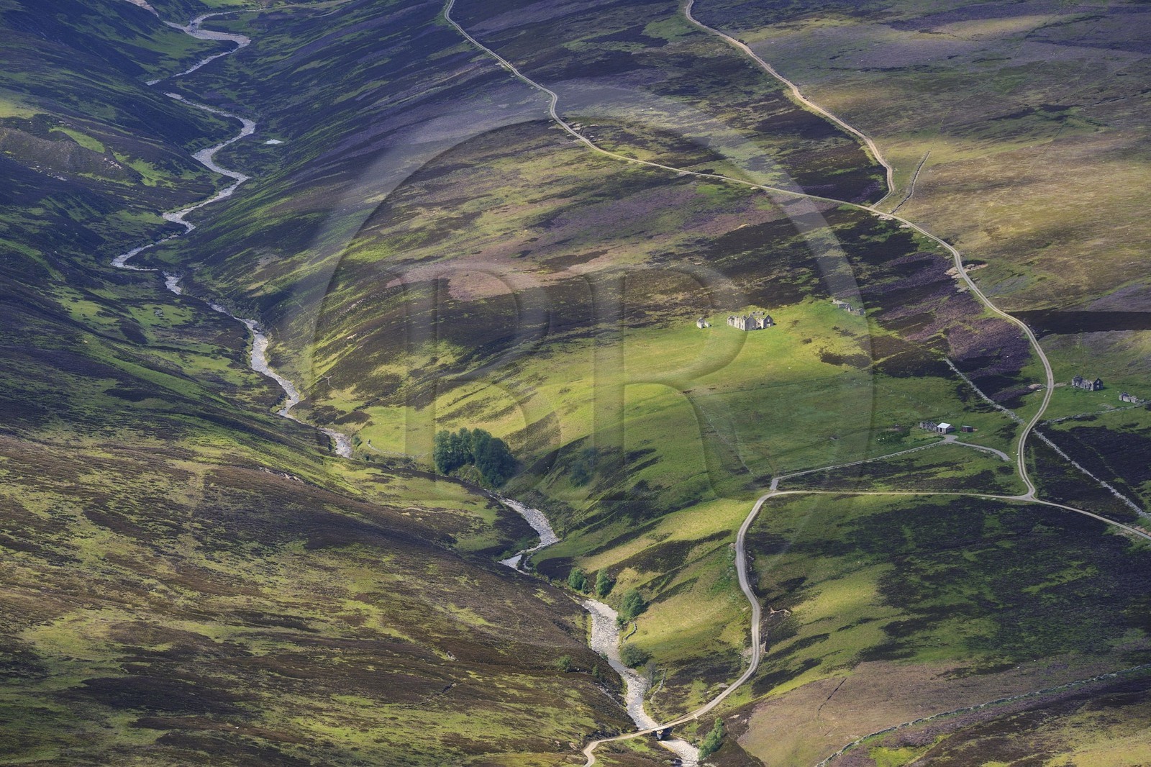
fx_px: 6393
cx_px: 576
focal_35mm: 200
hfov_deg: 10.3
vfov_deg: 6.9
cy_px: 384
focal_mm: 200
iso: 400
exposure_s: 1/800
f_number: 7.1
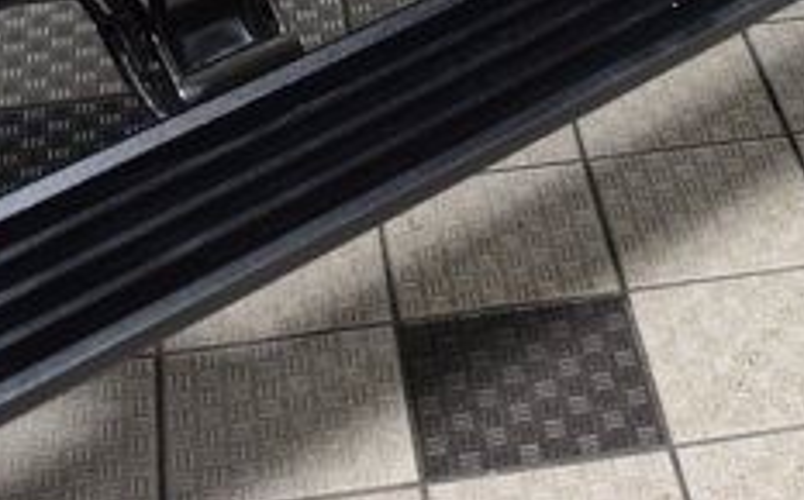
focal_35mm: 101
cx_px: 783
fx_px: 2210
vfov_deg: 12.4
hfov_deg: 20.0
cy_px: -212
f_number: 2.8
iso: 1600
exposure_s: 1/60
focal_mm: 24
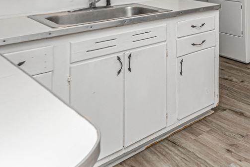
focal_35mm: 38
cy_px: -39
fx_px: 264
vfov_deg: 29.5
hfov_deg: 37.3
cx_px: 305
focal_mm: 10
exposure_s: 1/60
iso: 640
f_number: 10
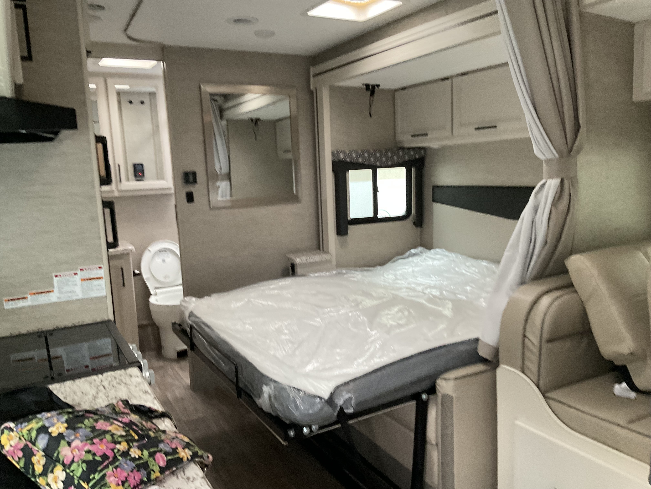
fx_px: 545
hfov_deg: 61.7
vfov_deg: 48.2
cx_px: 326
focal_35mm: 29
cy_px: 244
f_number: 1.8
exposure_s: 1/60
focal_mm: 3
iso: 100
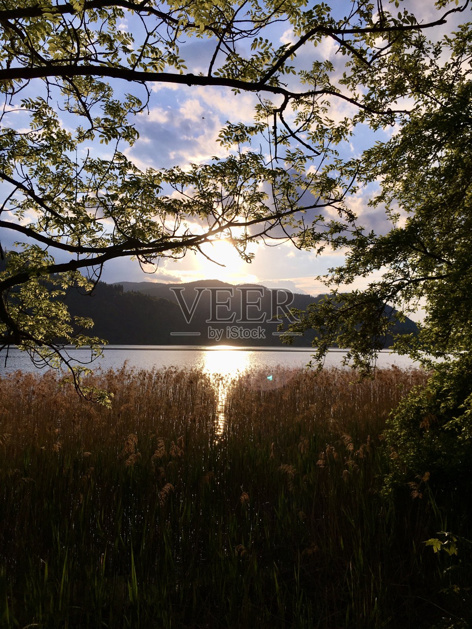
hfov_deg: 48.2
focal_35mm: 29
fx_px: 527
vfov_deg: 61.7
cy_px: 314
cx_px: 236
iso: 25
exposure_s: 1/3663
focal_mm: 4.15
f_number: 2.2
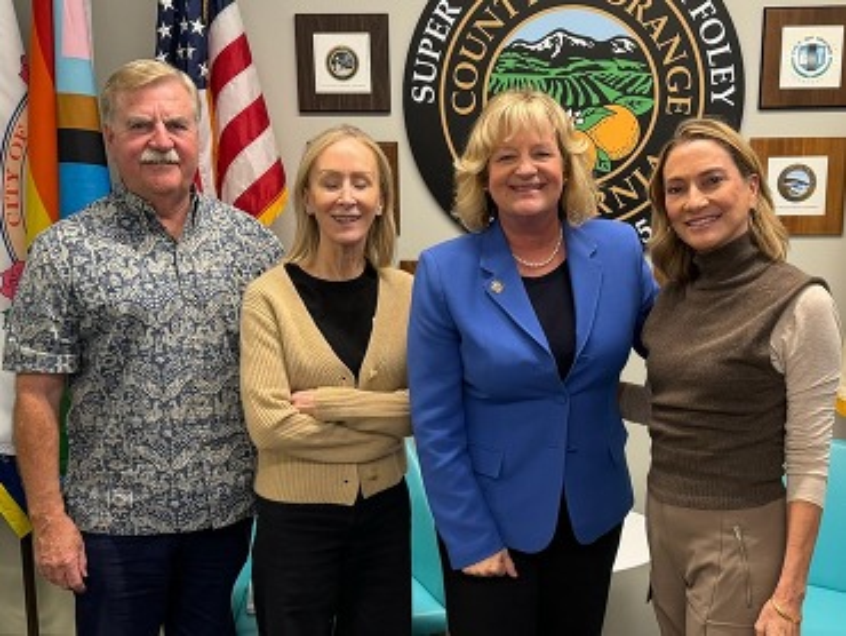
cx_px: 423
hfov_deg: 71.6
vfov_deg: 56.9
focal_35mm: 24
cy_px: 318
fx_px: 587
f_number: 1.78
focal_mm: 6.76
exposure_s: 1/60
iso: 200
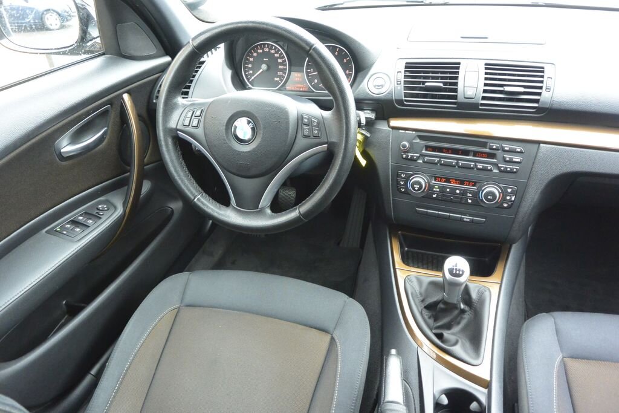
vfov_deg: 47.9
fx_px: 464
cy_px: 206
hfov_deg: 67.4
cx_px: 310
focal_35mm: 27
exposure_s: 1/30
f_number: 3.5
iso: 1000
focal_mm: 10
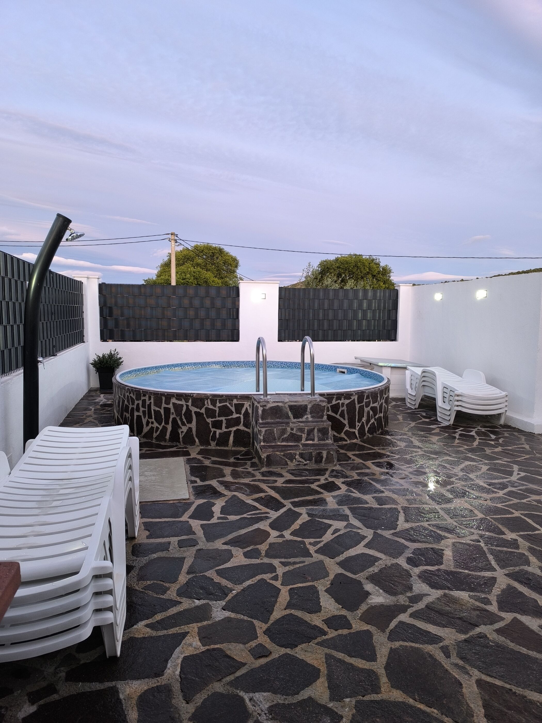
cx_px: 271
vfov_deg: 73.9
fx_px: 480
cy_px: 362
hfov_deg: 58.9
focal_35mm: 23
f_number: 1.65
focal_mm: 6.14
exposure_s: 1/33.3
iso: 1000
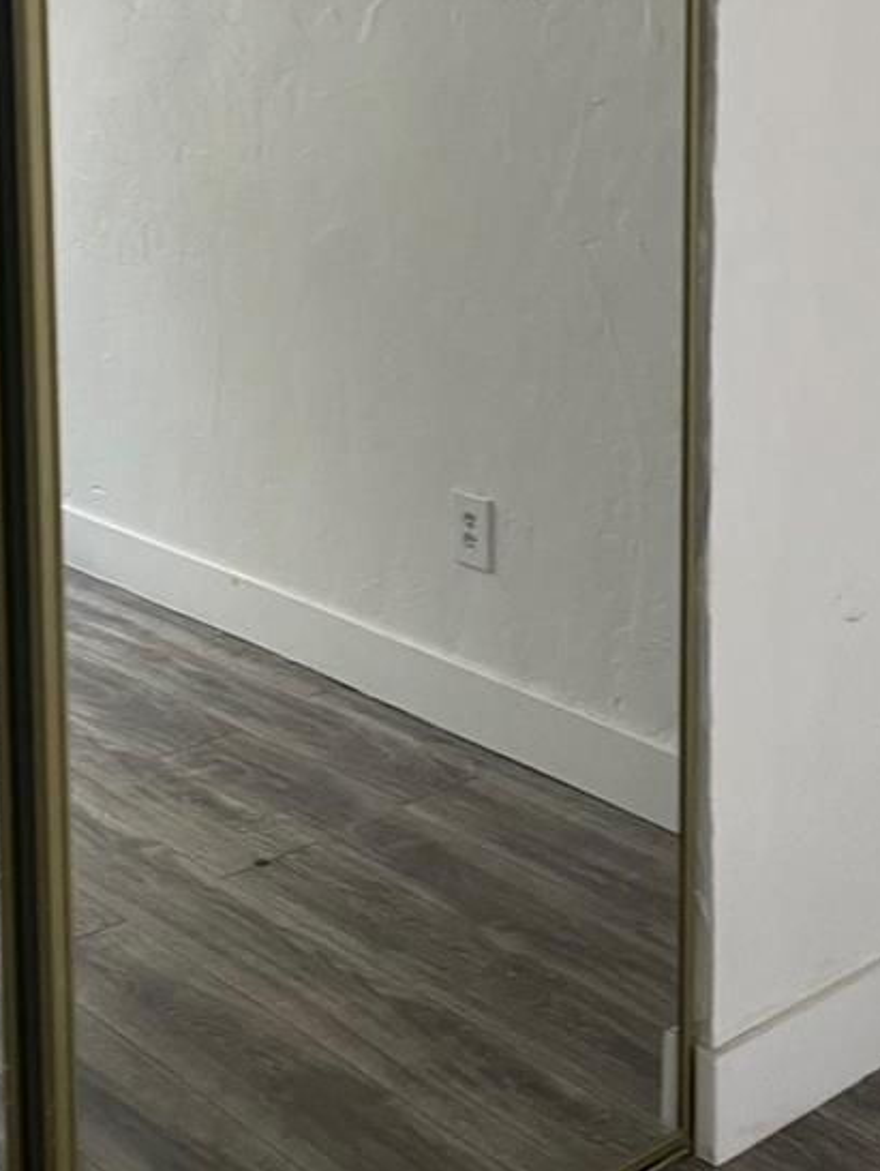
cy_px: 128
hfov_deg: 25.0
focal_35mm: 57
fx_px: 1930
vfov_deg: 32.2
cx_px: 109
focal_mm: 5.1
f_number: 1.6
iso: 125
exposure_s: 1/60
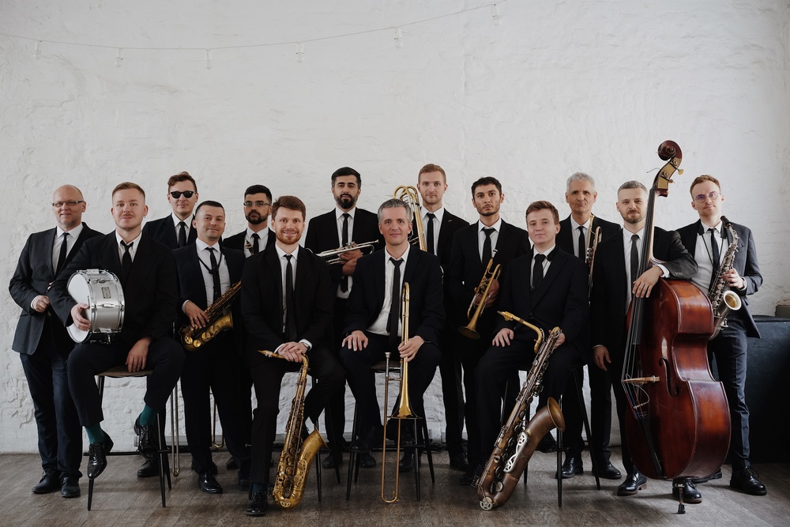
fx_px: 1207
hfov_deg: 36.2
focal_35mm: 55
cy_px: 264
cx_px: 395
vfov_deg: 24.6
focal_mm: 55
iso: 2500
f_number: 5.6
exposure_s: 1/160
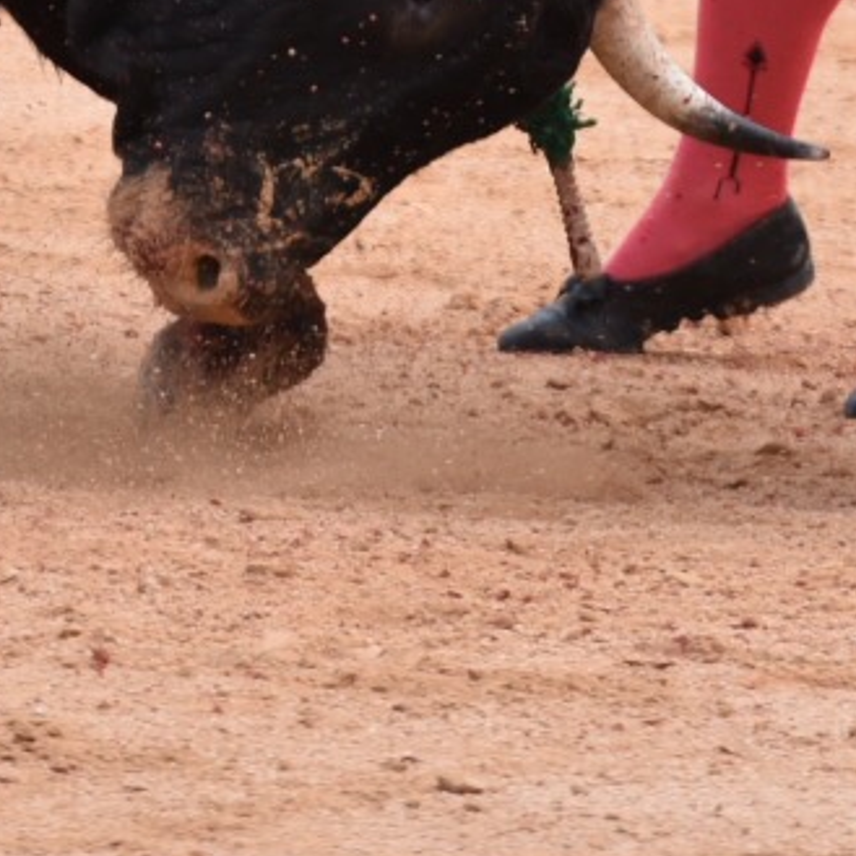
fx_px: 26914
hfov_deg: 1.8
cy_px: -458
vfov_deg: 1.8
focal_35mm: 962
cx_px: 531
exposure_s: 1/800
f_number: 5.6
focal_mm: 230
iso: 800
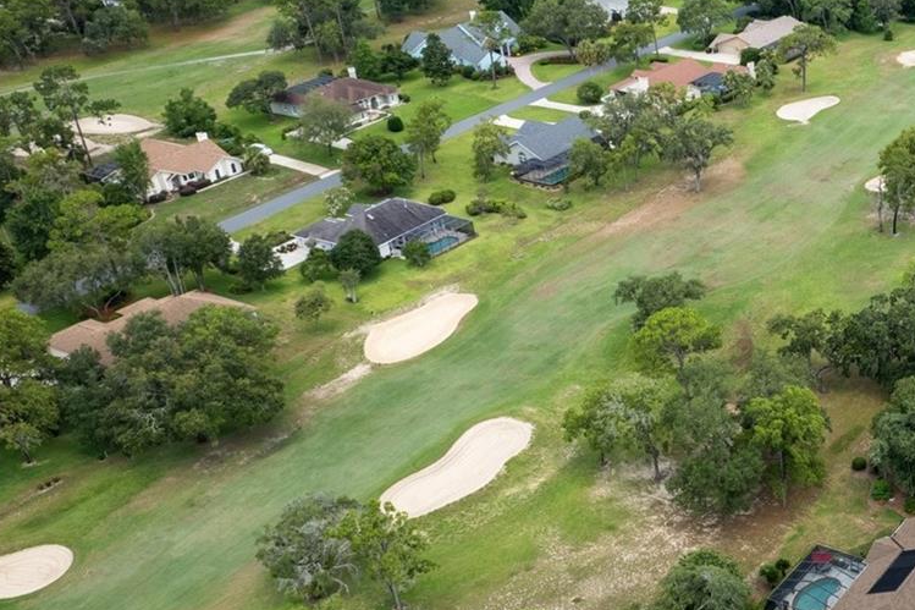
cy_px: 424
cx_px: 909
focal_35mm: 47
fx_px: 1194
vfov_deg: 28.4
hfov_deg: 37.6
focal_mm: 8.38
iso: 100
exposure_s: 1/500
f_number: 2.8
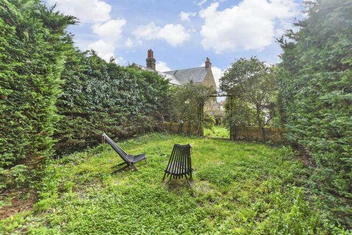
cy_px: 118
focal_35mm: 15
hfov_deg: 100.4
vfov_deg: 77.4
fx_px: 147
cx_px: 176
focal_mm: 10
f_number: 6.3
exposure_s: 1/100
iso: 160
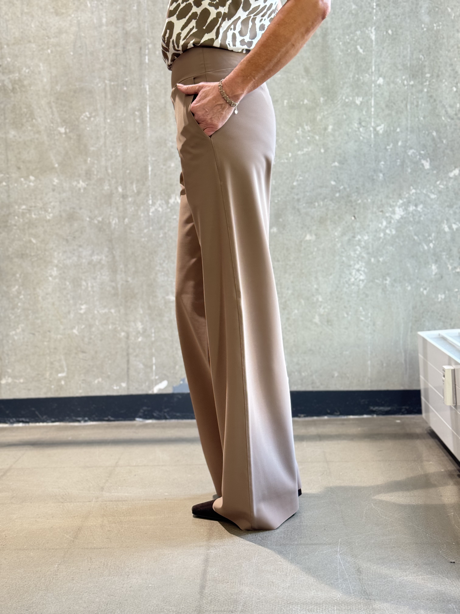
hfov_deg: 30.3
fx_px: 850
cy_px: 307
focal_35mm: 48
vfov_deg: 39.7
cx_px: 230
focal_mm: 6.76
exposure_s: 1/50
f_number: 1.78
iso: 100
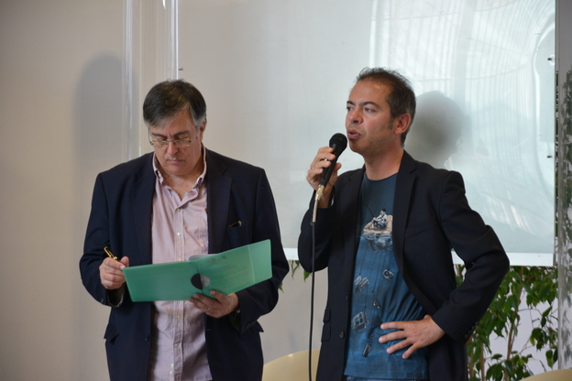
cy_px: 190
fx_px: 2502
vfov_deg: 8.7
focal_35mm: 158
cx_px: 286
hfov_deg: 13.0
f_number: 5.6
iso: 500
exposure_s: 1/60
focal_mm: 105
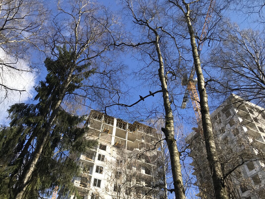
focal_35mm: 28
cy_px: 100
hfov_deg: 63.4
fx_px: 214
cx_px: 132
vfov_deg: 49.7
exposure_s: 1/1076
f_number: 1.8
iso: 20
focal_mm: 3.99
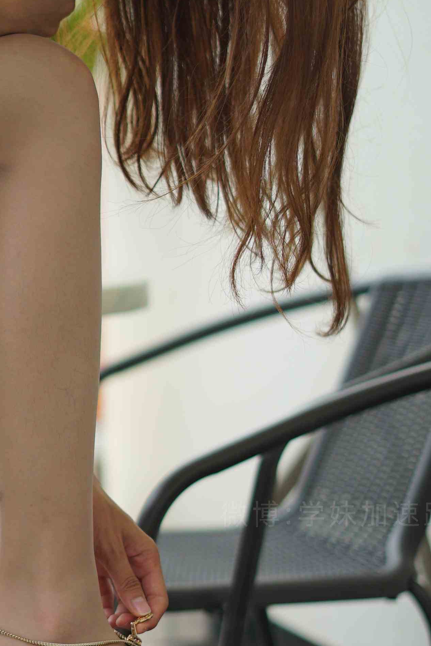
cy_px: 441
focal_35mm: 112
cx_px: 19
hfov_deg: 12.1
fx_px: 2009
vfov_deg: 18.2
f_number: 1.8
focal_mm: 50
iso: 200
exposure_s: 1/3200
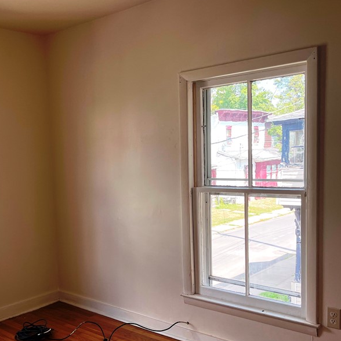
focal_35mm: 40
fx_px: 446
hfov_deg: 40.7
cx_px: 86
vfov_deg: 41.7
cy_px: 199
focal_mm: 5.1
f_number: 1.6
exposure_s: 1/187
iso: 40
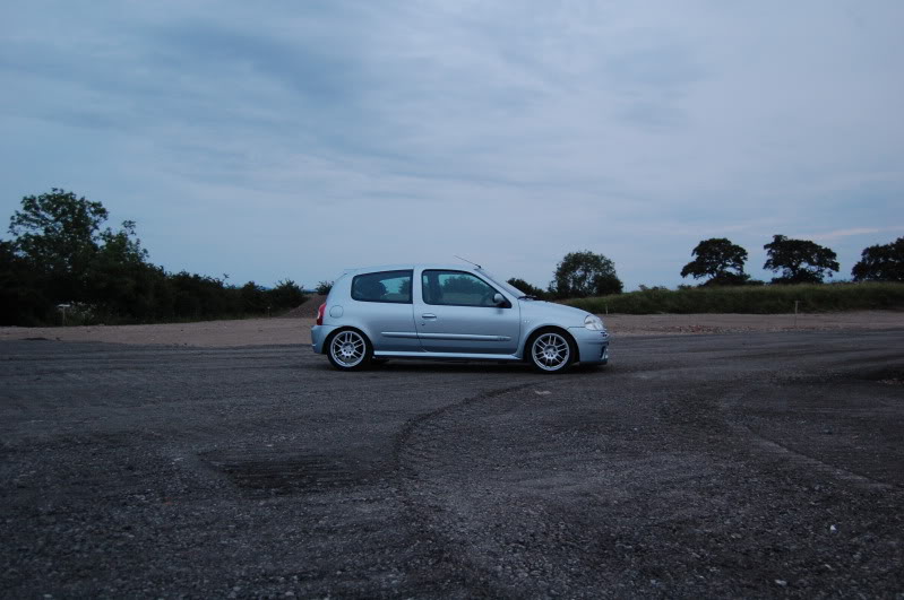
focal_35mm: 33
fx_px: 828
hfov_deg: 57.3
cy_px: 300
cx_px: 452
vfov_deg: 39.9
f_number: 3.8
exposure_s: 1/10
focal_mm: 22
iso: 800
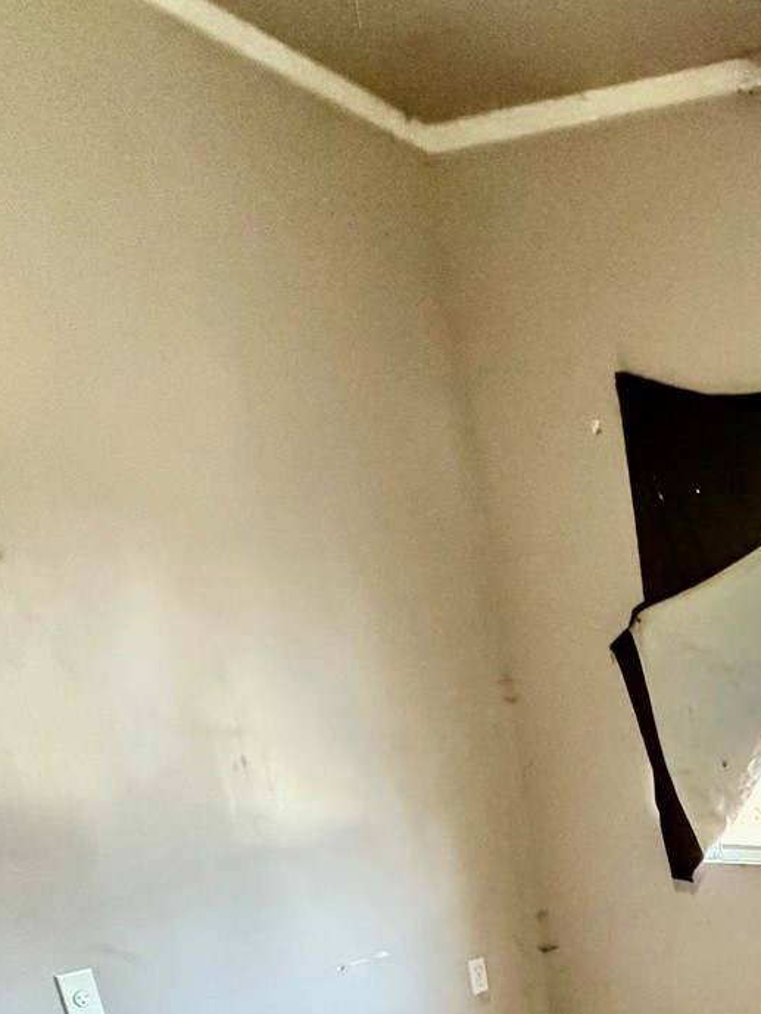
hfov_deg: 30.6
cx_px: 936
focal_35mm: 39
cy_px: 1154
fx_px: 1143
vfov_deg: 38.3
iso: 800
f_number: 2.2
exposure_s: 1/60
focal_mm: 2.22
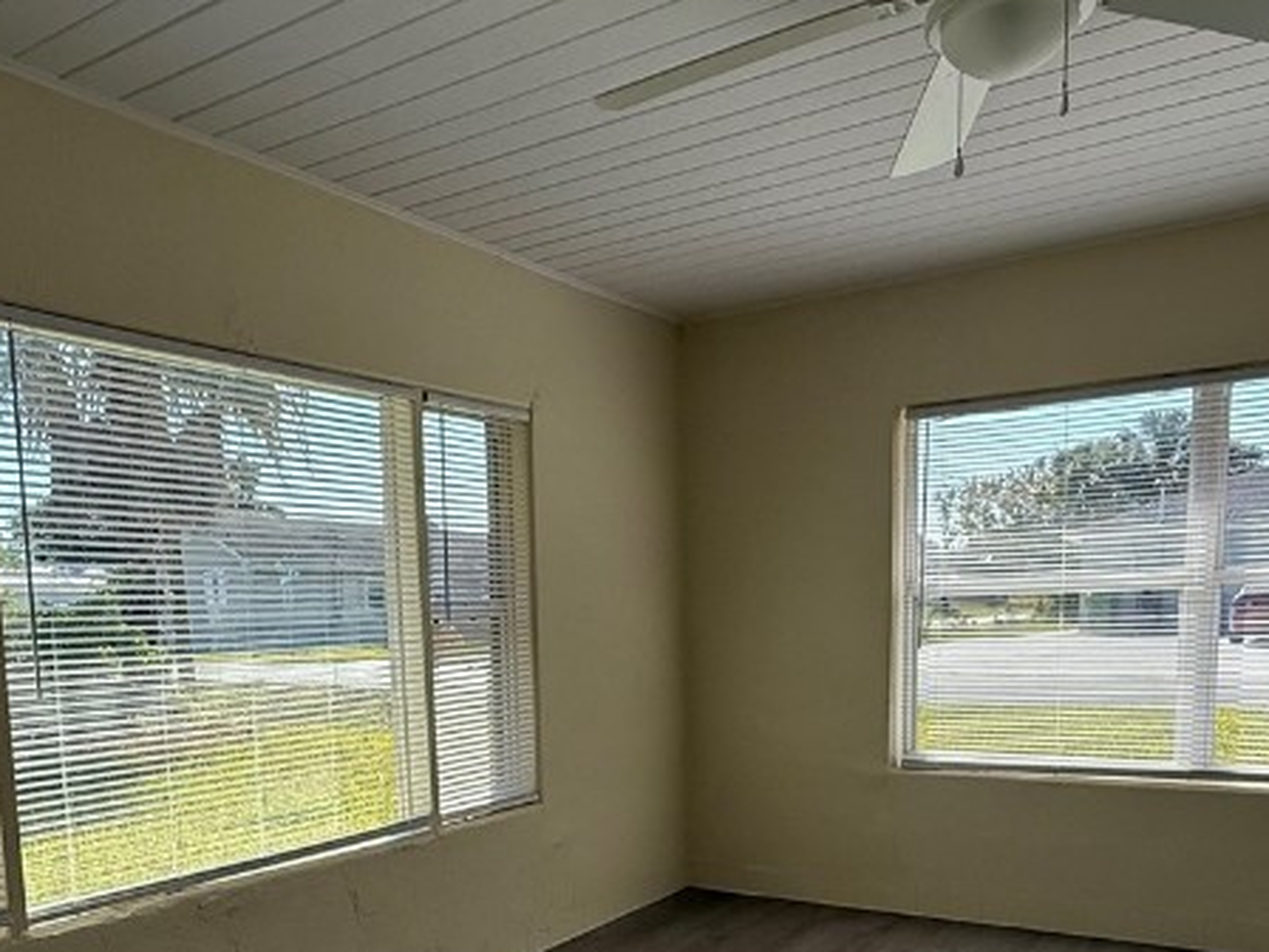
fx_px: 1173
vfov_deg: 42.1
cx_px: 507
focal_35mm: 32
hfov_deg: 56.4
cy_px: 768
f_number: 2.2
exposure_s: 1/1001
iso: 64
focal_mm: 2.22
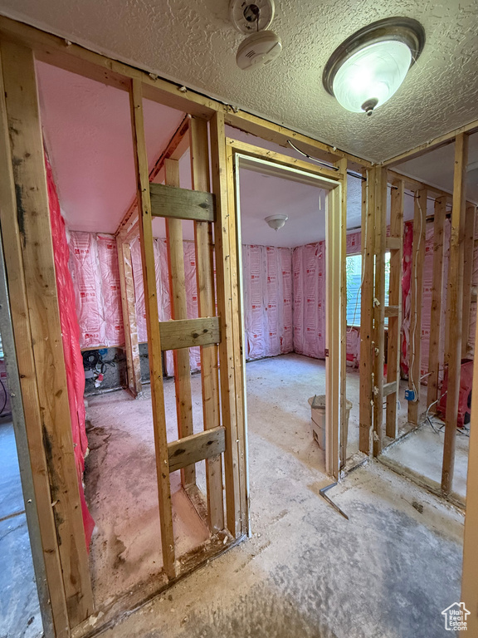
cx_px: 239
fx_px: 258
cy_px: 319
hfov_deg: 85.7
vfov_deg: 102.1
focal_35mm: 14
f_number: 2.2
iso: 400
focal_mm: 2.22
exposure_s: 1/60
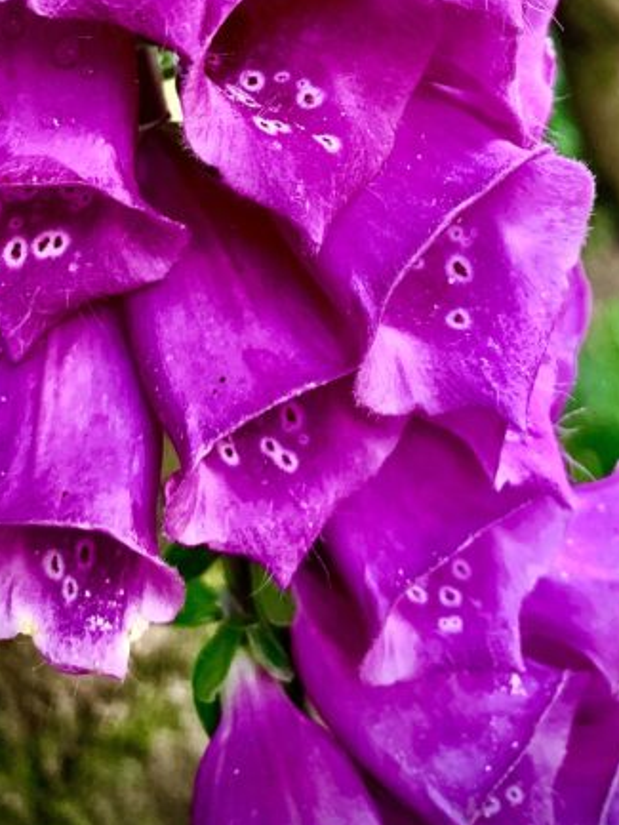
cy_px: -1
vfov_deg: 31.7
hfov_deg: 26.0
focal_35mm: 56
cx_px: 379
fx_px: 1335
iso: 100
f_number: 1.8
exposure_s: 1/67
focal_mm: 4.25
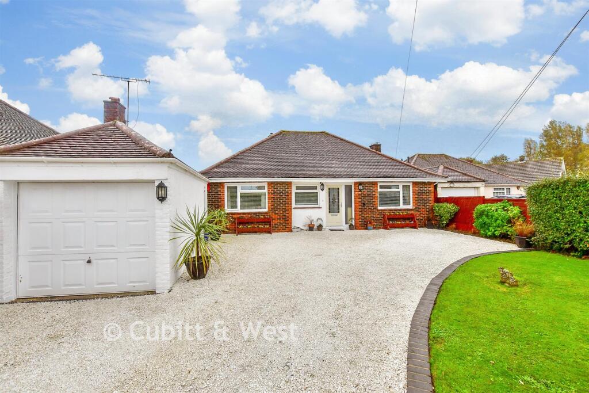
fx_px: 245
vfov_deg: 77.3
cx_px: 294
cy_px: 196
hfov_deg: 100.4
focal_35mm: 15
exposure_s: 1/125
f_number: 7.1
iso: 500
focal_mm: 10
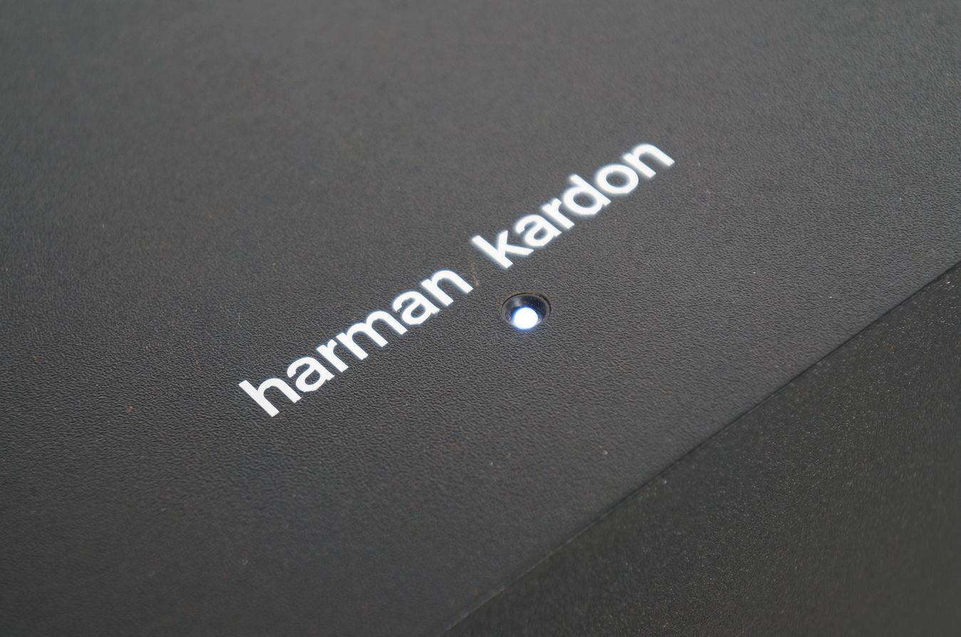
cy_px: 318
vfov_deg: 16.5
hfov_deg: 24.7
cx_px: 480
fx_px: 2199
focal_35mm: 82
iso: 200
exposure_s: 1/15
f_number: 5.6
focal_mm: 55
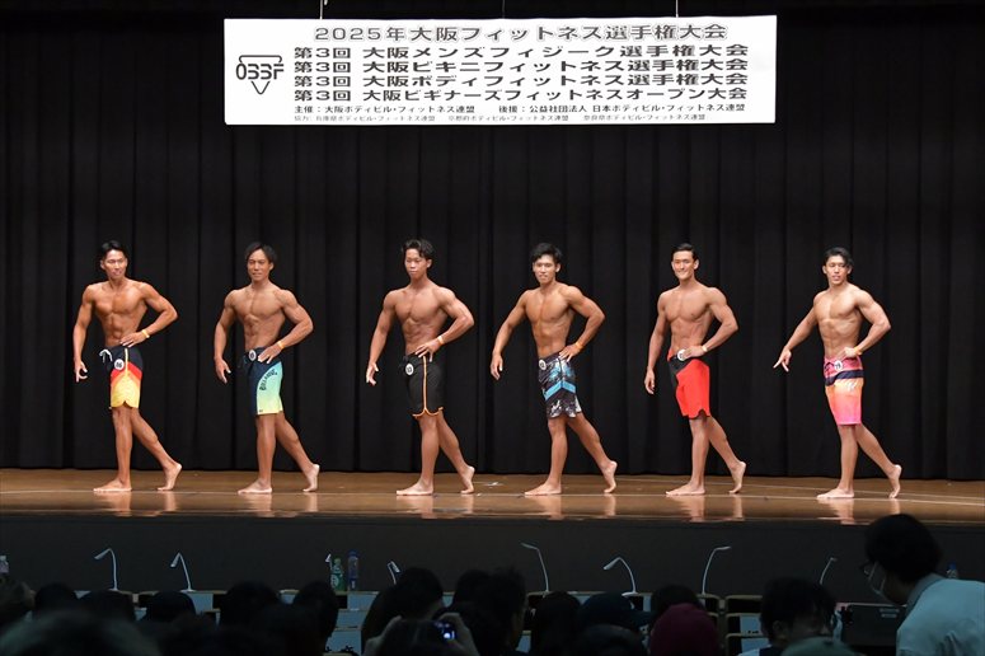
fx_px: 2653
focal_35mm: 97
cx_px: 492
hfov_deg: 21.0
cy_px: 328
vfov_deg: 14.1
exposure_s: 1/400
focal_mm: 65
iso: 6400
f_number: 5.6
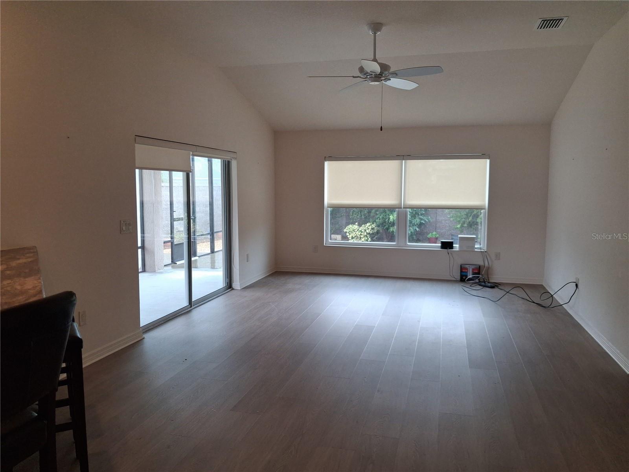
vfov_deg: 51.4
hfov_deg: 65.3
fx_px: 491
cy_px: 236
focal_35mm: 27
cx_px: 314
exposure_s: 1/120
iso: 125
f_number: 1.8
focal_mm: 4
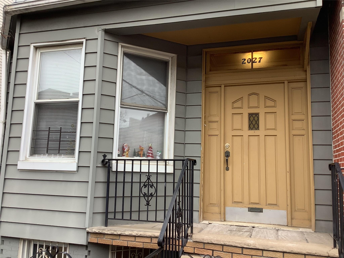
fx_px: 308
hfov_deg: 58.4
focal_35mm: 31
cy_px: 129
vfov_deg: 45.4
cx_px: 172
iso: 64
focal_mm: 3.3
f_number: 2.4
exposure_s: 1/120
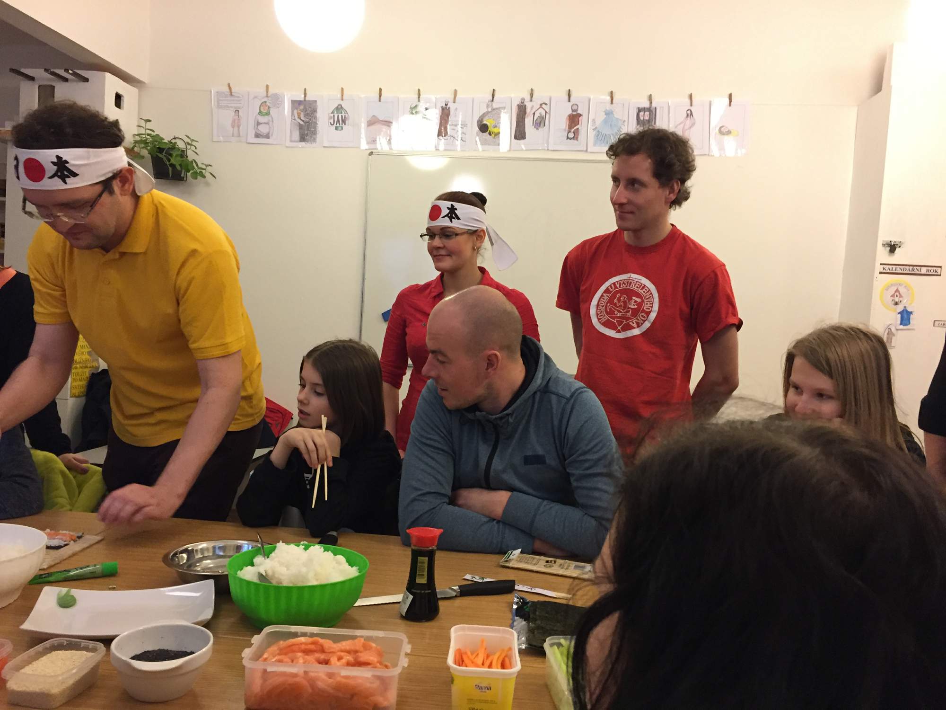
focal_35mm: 29
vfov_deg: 48.2
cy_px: 355
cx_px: 473
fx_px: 793
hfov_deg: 61.7
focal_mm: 4.15
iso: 200
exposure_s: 1/33
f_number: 2.2
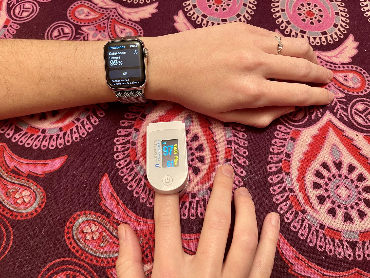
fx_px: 278
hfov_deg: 67.3
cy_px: 139
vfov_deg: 53.1
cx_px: 185
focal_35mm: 26
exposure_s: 1/50
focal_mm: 5.1
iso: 100
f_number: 1.6
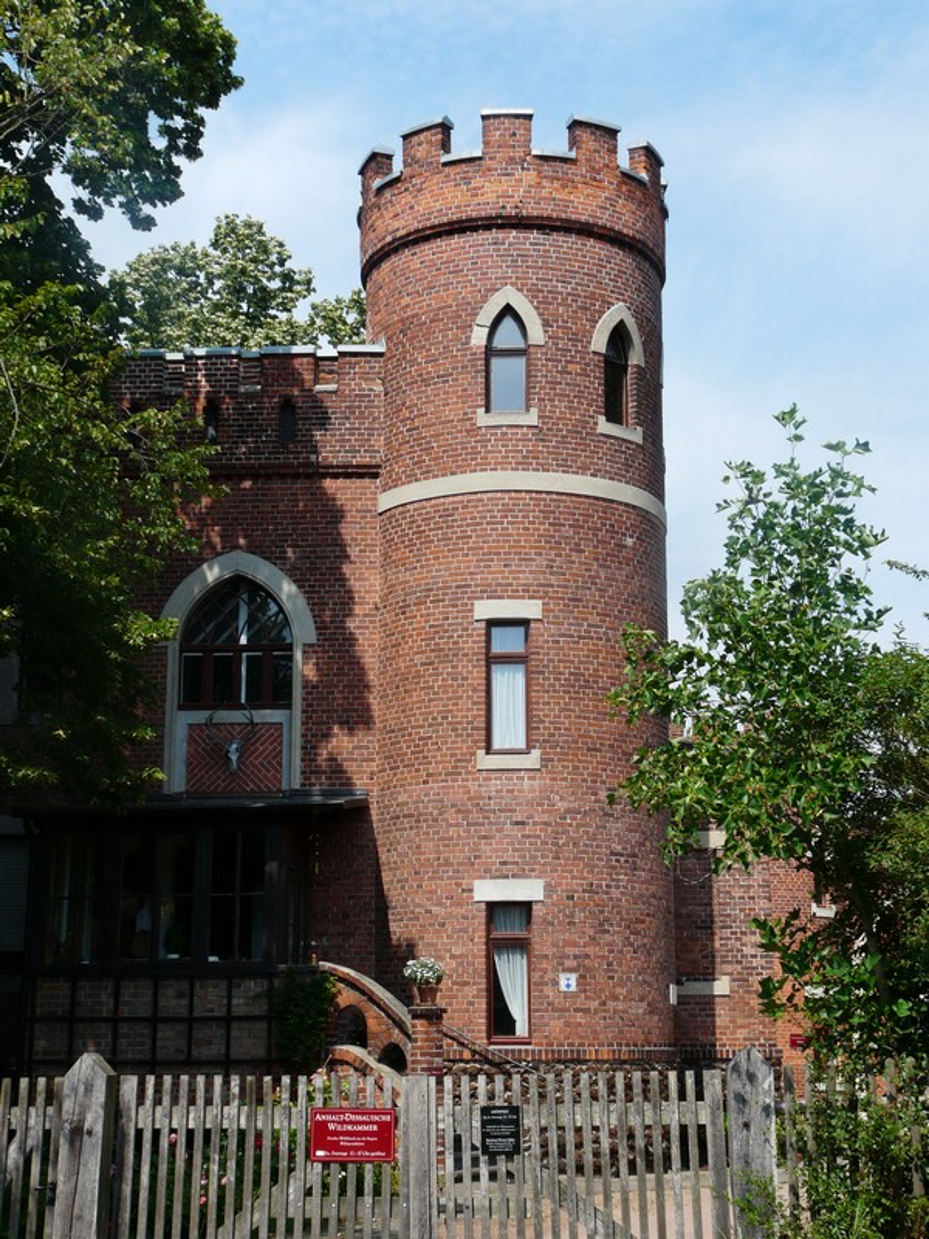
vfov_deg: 38.9
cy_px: 620
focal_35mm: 49
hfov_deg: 29.7
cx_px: 464
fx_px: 1753
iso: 100
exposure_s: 1/400
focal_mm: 8.1
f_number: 5.6
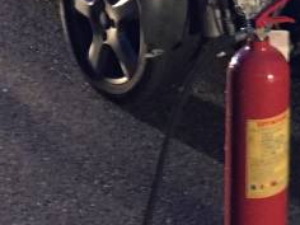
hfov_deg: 14.9
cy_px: -202
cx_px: 397
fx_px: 1092
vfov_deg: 10.9
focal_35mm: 126
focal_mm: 4.15
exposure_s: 1/17
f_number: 2.2
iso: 800
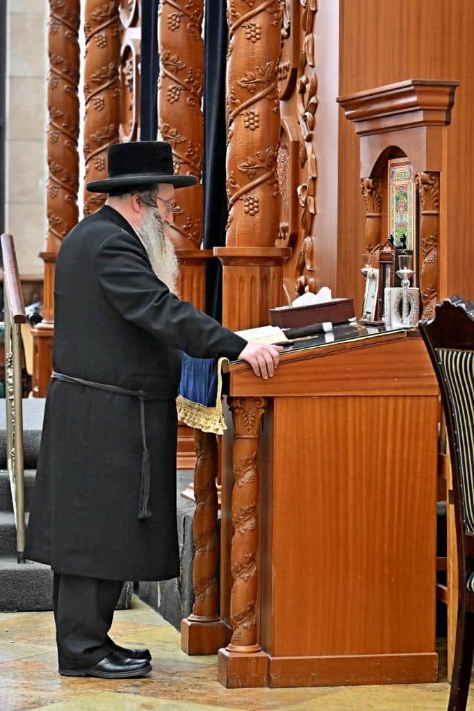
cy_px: 356
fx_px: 2273
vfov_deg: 17.8
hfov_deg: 11.9
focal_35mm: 115
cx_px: 237
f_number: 4
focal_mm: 77
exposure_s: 1/320
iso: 1600
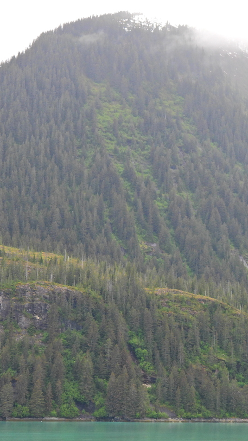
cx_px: 186
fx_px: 1029
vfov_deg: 24.2
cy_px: 220
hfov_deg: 13.7
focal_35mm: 88
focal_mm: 10.7
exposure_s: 1/125
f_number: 3.5
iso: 100
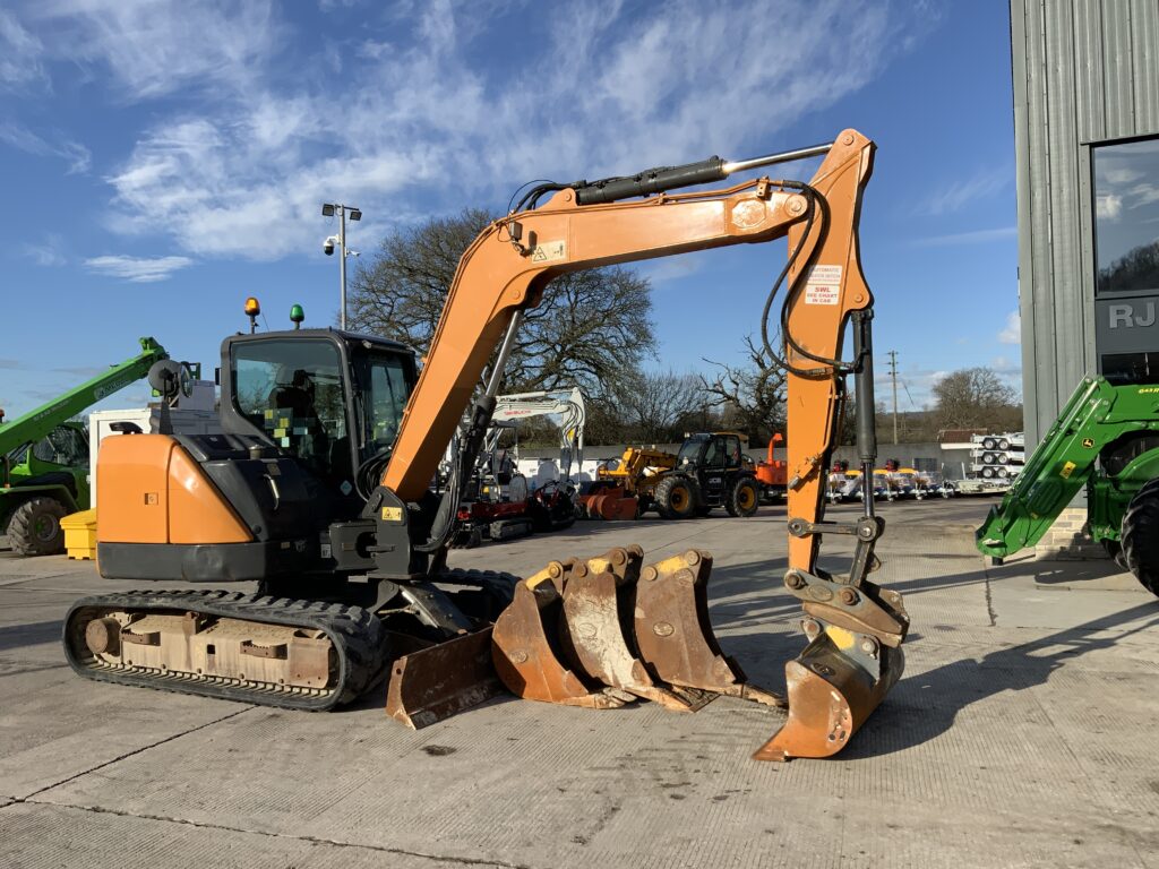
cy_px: 434
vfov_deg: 48.2
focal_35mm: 29
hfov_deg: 61.7
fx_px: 971
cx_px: 580
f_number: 1.8
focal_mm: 3
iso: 16
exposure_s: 1/1984
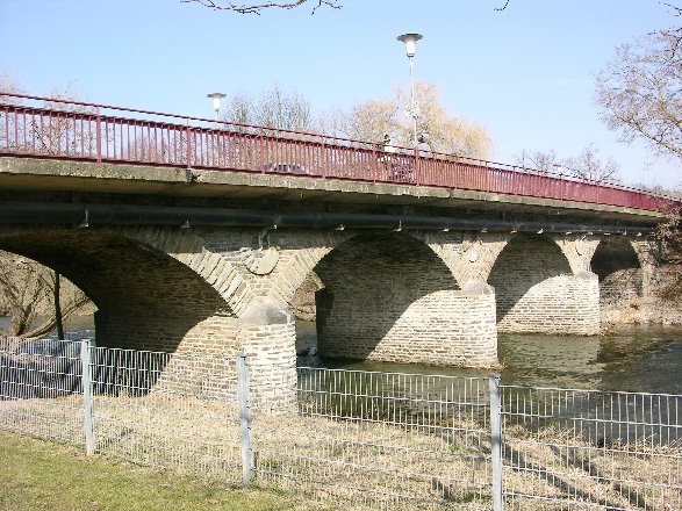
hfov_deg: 52.6
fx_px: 689
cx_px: 341
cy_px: 256
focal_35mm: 35
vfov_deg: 40.7
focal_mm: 8.9
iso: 50
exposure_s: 1/114
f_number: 7.1
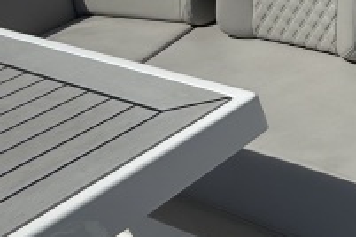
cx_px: 567
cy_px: -7
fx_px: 574
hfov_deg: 24.5
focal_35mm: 58
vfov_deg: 22.4
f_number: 2.2
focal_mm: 2.22
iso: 40
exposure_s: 1/7634
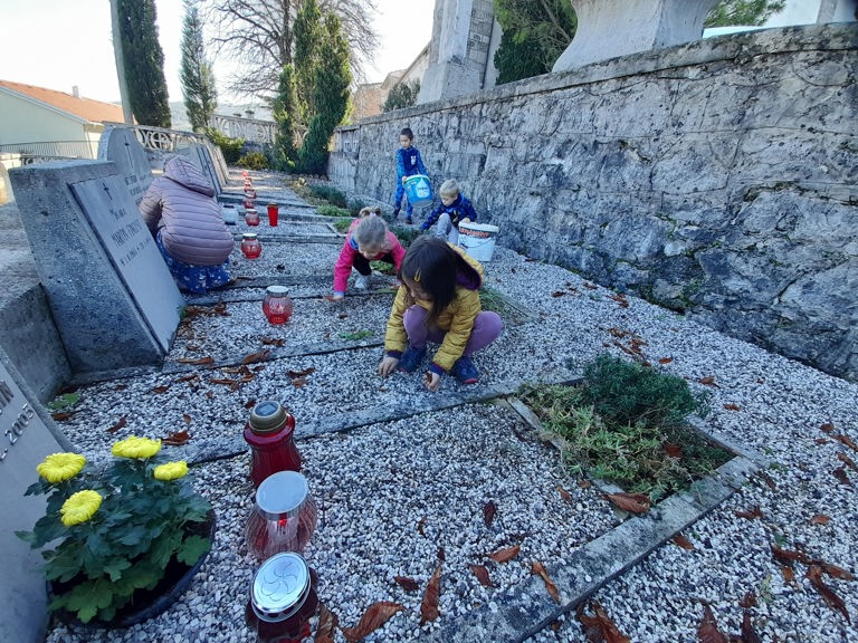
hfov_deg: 106.2
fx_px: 322
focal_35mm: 13
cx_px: 429
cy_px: 322
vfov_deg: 89.9
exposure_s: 1/100
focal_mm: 1.42
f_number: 2.2
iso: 50
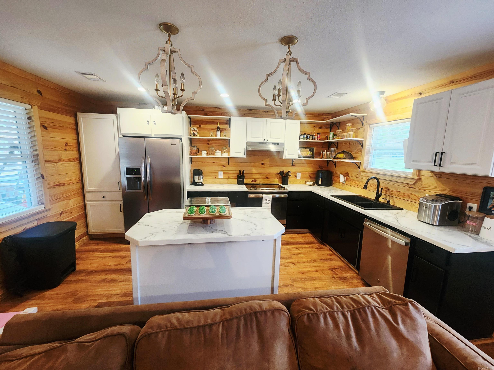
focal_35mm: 13
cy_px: 185
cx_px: 247
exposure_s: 1/60.2
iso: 320
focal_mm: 2.2
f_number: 2.2
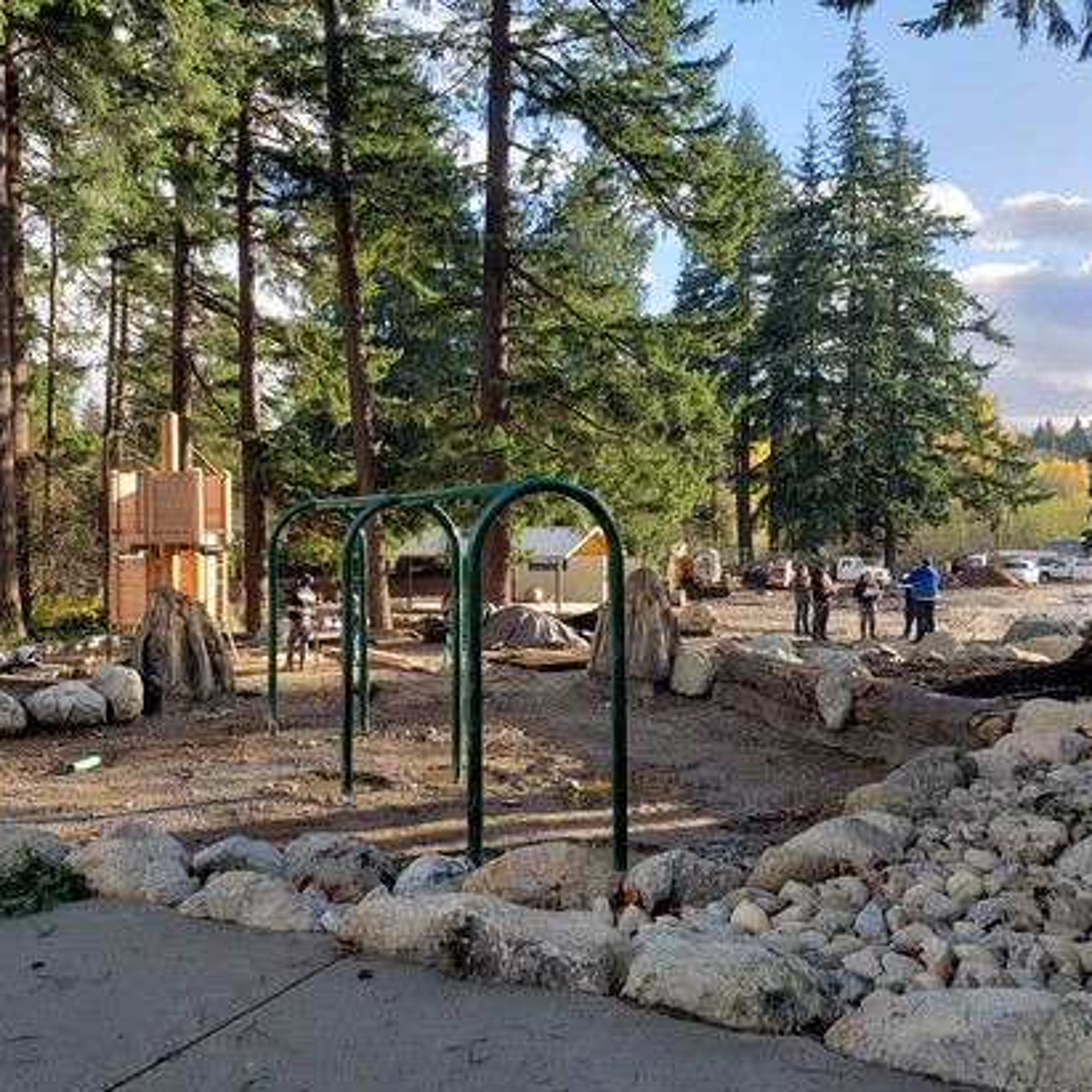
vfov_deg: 52.5
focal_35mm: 31
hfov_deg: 52.3
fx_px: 1106
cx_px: 456
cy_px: 550
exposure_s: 1/386
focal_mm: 4.3
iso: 50
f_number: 2.4
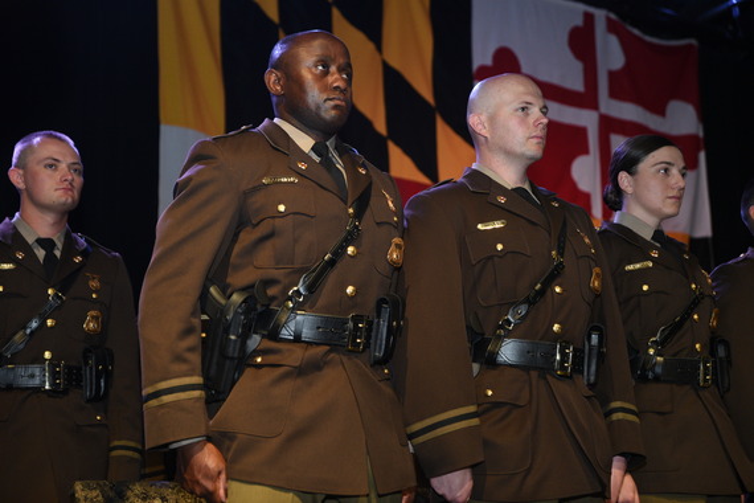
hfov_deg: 30.5
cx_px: 377
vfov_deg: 20.6
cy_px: 252
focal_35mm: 66
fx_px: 1382
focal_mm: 66
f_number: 4
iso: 1600
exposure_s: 1/250
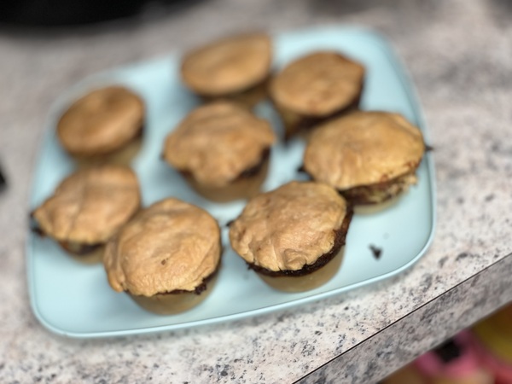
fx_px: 1139
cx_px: 256
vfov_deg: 19.1
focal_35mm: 77
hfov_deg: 25.3
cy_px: 192
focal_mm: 9
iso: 80
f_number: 2.8
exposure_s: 1/40
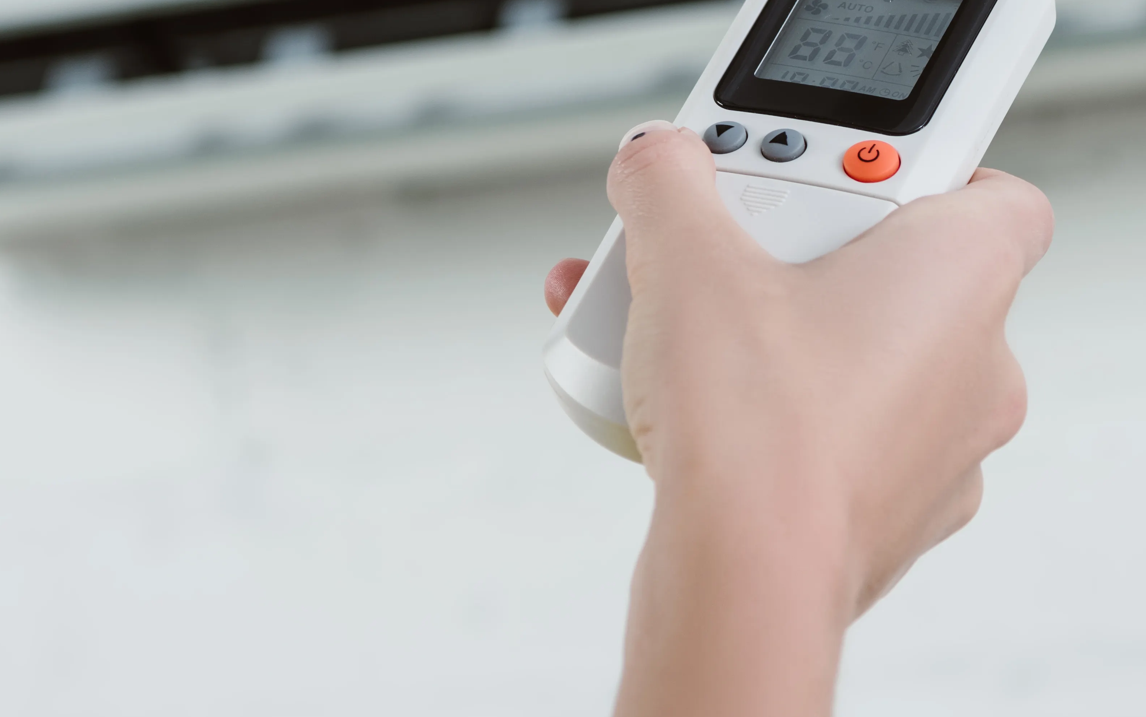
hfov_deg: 8.5
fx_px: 7746
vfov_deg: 5.3
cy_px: 66
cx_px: 728
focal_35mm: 248
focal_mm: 105
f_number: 8
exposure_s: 1/160
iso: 320
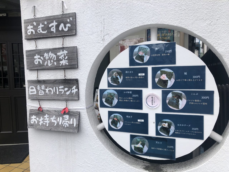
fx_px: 185
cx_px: 114
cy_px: 86
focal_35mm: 28
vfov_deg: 49.7
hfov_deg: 63.4
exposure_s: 1/505
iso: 20
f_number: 1.8
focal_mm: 4
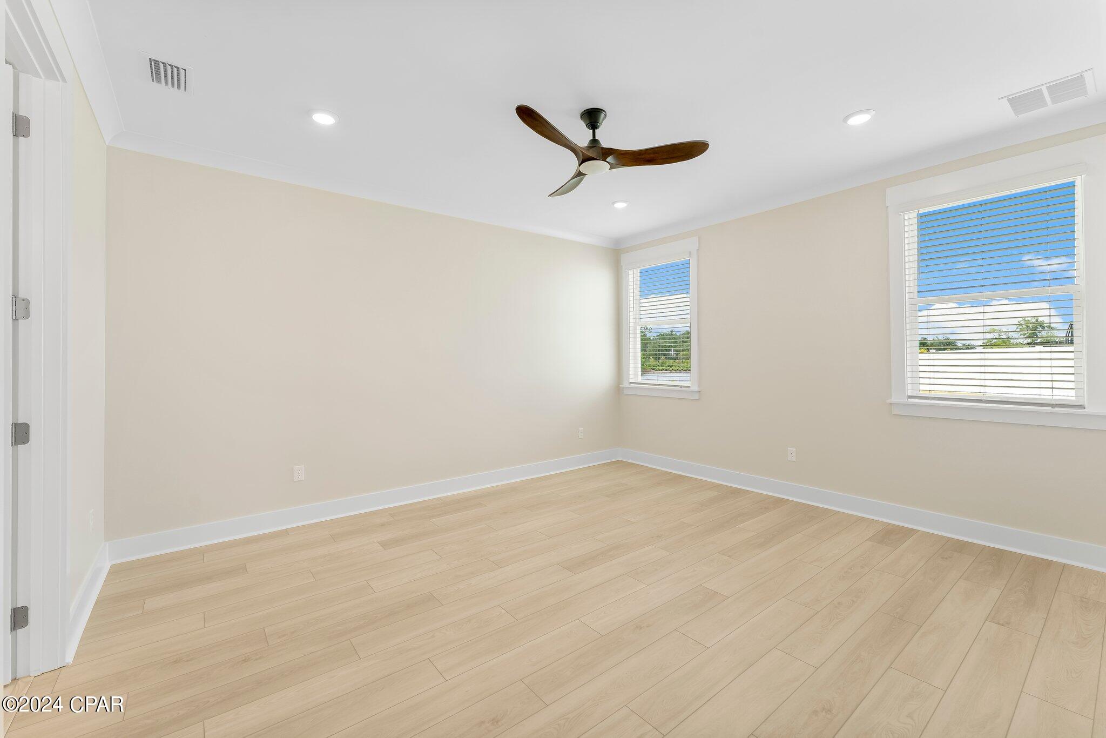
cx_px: 553
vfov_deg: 81.2
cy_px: 369
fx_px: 430
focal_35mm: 14
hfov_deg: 104.2
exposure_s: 1/40
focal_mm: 14
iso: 400
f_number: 8
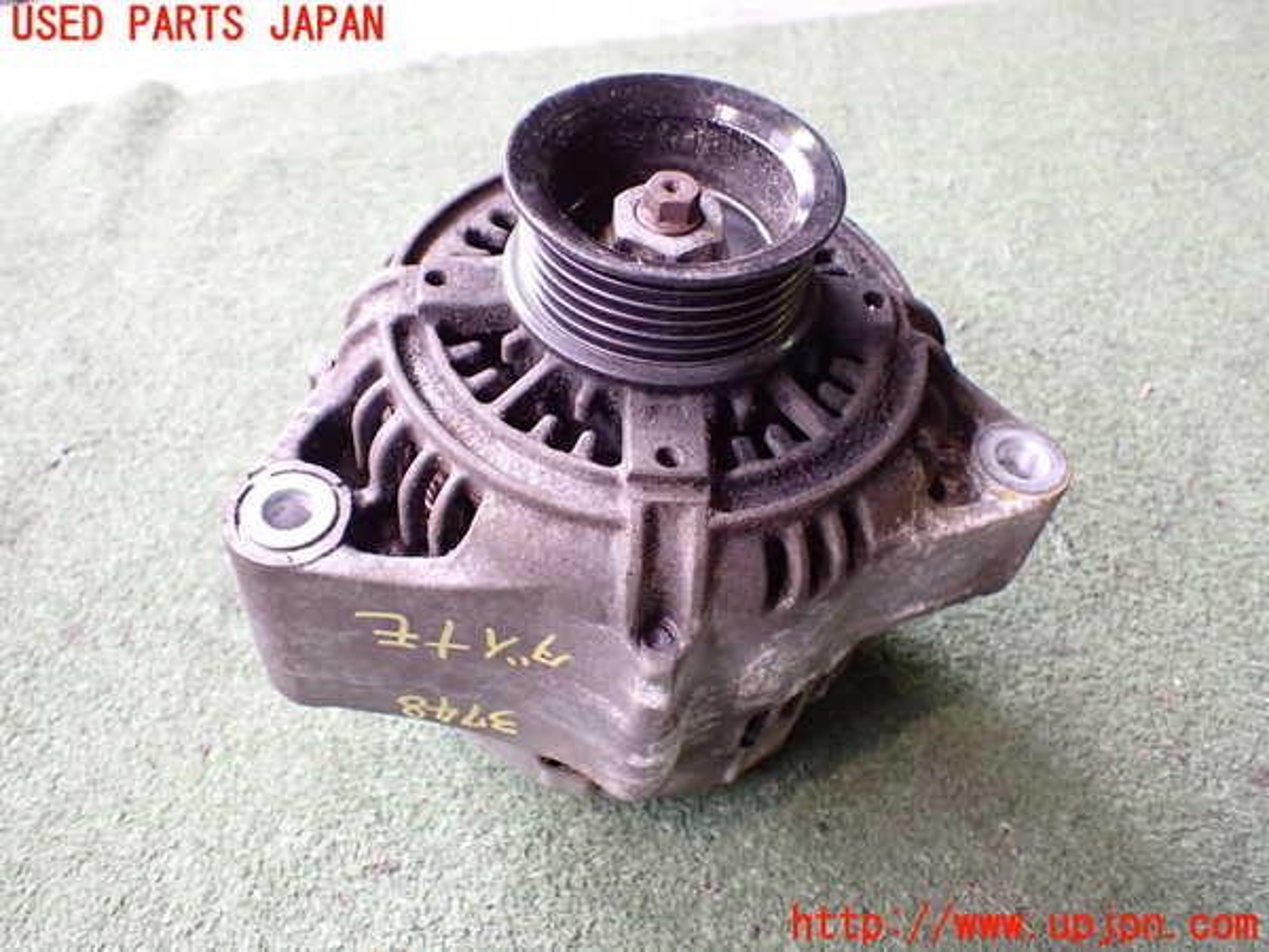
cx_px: 634
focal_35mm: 30
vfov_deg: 46.8
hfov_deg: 60.0
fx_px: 1100
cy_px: 476
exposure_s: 1/125
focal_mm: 5.4
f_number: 2.3
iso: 640
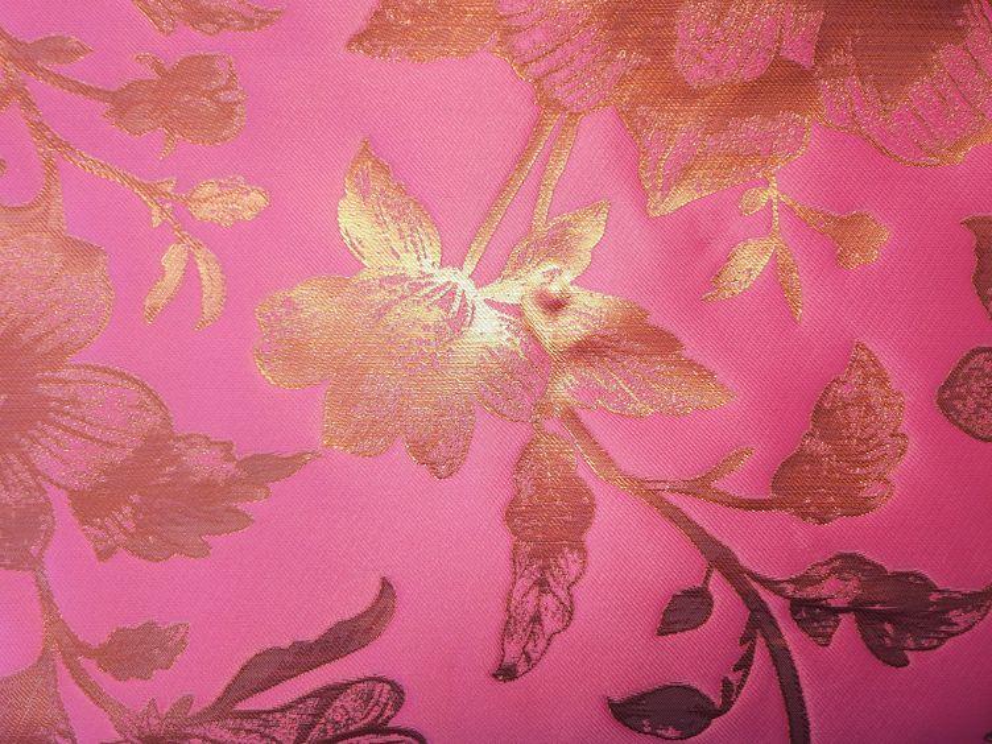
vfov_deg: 56.8
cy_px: 372
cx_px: 496
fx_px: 688
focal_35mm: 24
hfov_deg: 71.6
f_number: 1.8
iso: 100
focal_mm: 5
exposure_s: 1/50
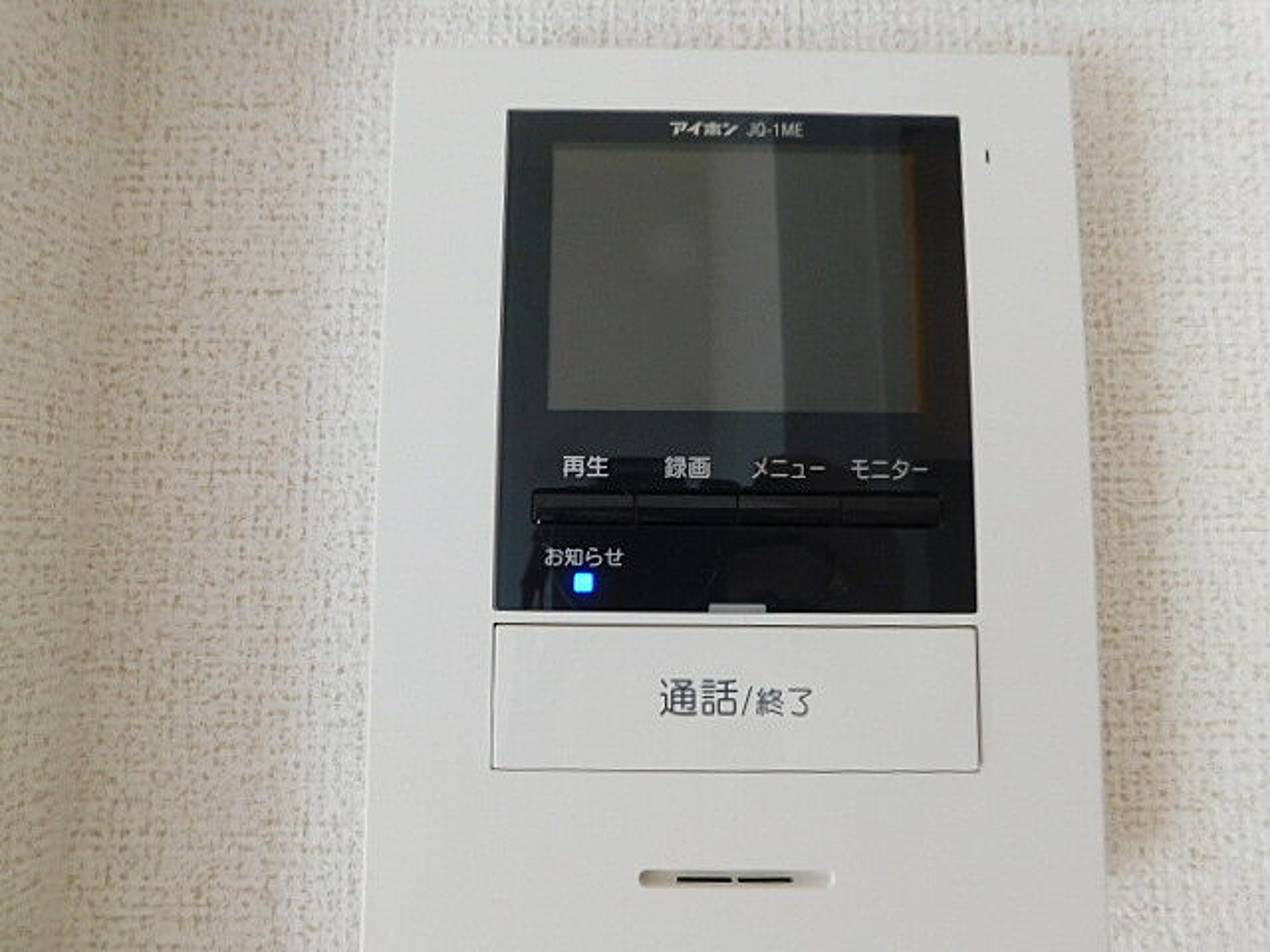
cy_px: 476
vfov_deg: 58.9
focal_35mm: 23
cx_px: 635
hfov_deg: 73.9
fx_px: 844
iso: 125
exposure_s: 1/40
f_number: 3
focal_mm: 4
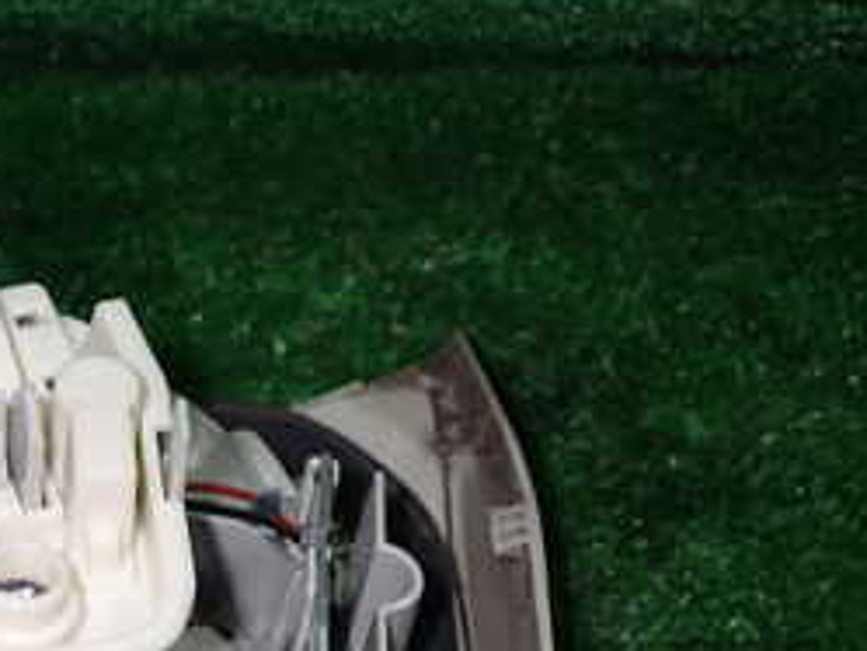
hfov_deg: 24.3
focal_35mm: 77
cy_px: 686
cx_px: 21
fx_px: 1929
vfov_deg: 18.5
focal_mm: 5.79
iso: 200
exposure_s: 1/30
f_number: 7.1
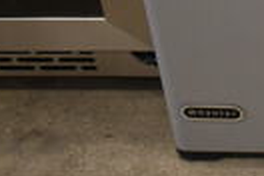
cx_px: 482
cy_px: -174
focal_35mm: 167
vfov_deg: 7.9
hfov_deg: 11.4
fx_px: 1225
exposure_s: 1/40
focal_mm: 24
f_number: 3.8
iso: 640
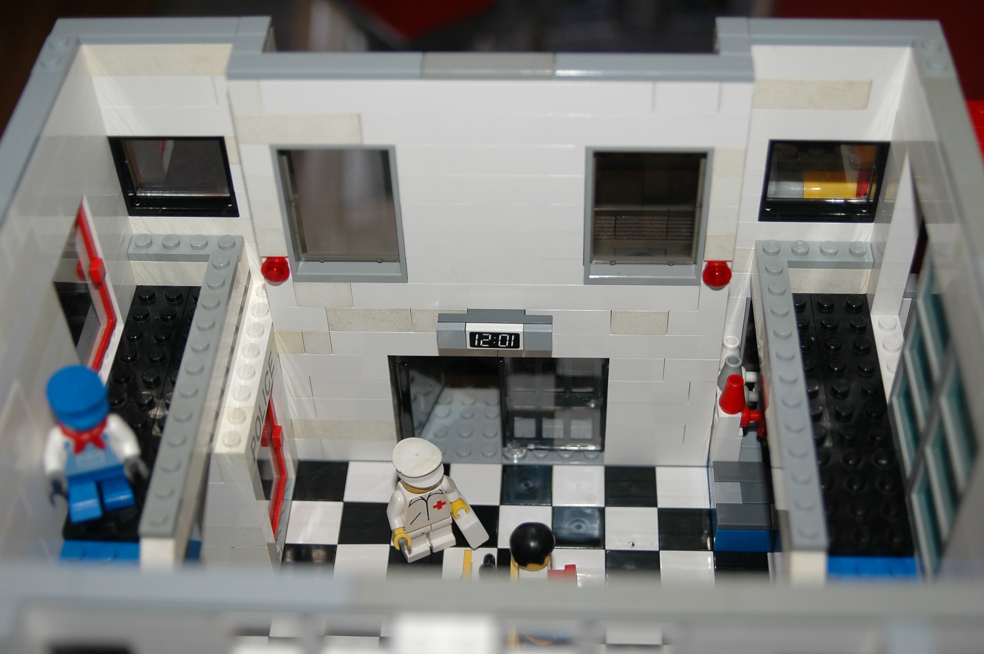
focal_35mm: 52
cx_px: 492
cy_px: 327
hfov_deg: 37.9
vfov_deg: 25.7
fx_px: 1434
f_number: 3.8
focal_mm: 35
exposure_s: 1/60
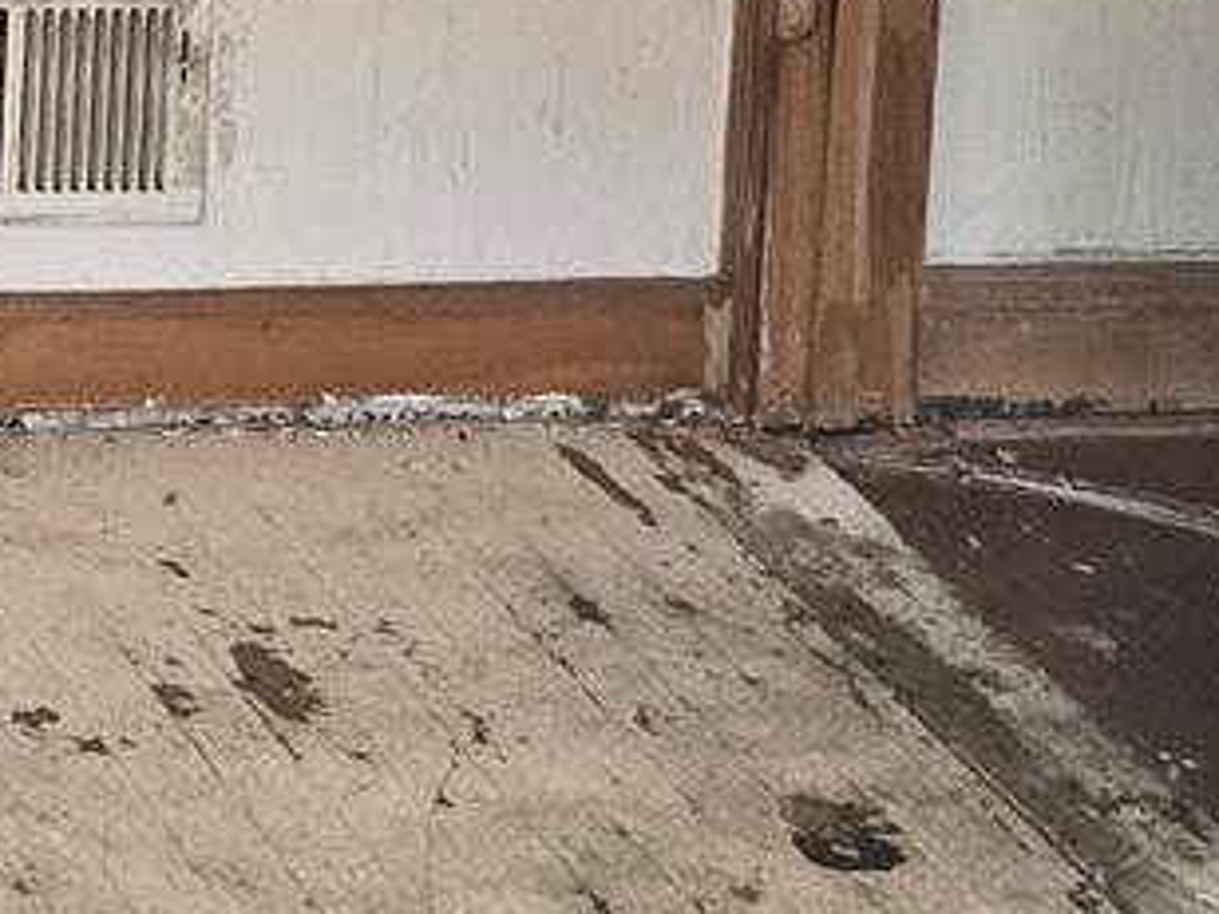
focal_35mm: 153
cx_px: -1231
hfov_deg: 11.6
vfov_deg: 9.0
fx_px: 5388
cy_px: -1072
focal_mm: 6.3
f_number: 1.7
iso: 200
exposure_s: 1/180
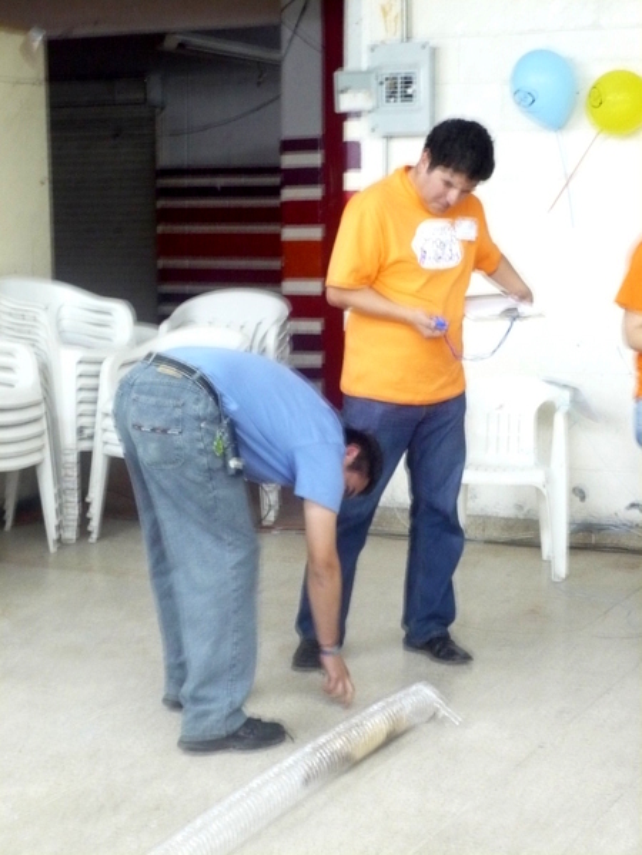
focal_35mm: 70
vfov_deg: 27.8
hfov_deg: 21.0
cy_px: 428
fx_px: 1731
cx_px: 321
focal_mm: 11.5
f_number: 4
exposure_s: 1/4
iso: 400
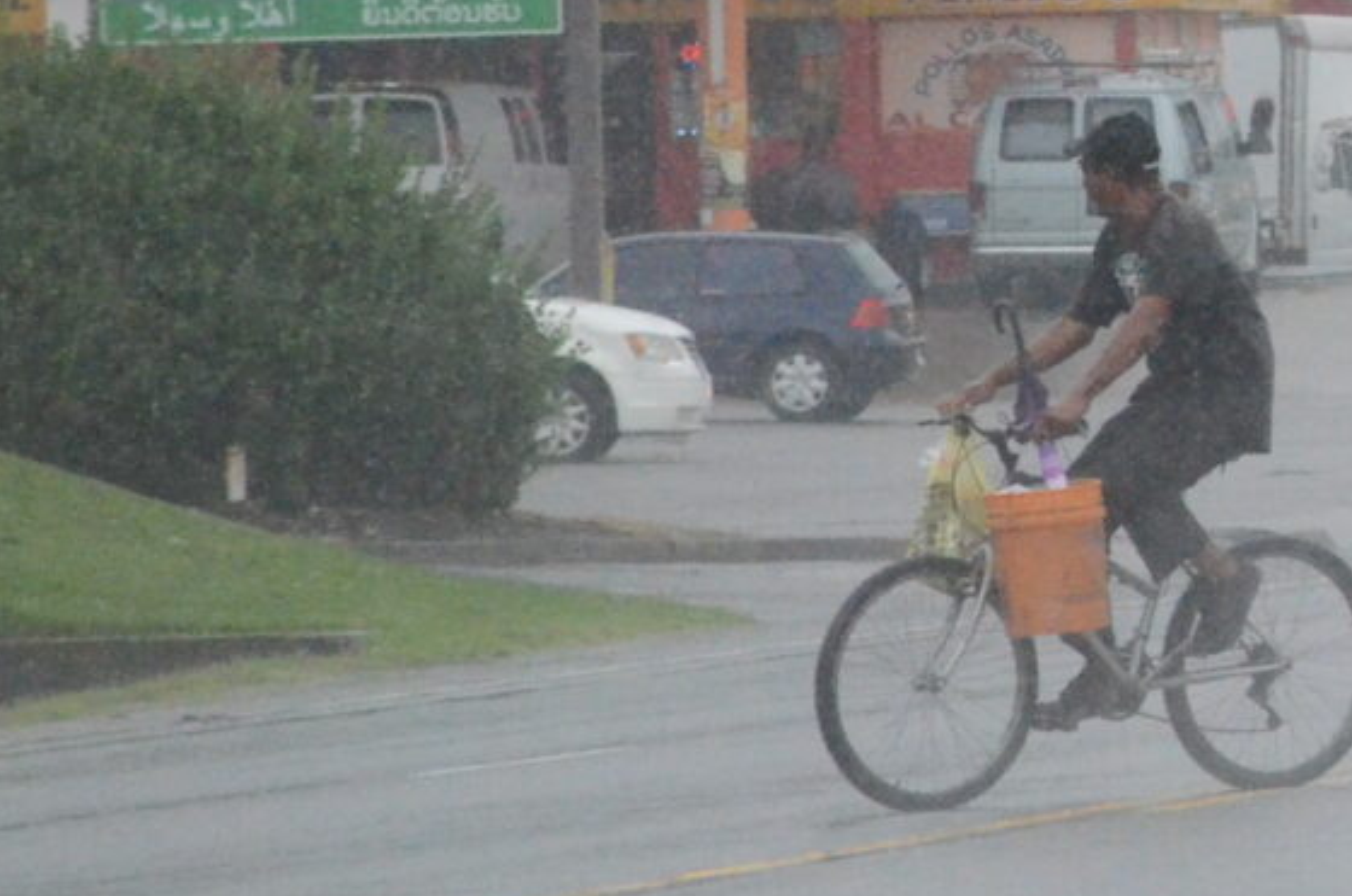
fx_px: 25074
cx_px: 2183
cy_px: -65
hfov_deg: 3.1
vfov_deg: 2.0
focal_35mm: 669
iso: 5000
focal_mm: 122
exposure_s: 1/1000
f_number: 8
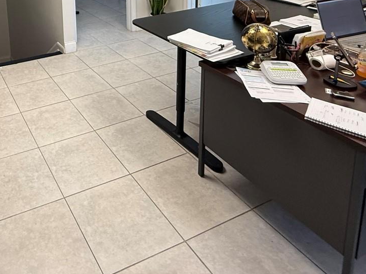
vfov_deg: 37.8
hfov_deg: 51.6
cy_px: -28
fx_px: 328
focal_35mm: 31
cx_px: 38
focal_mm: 2.22
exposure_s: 1/120
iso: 250
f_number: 2.2
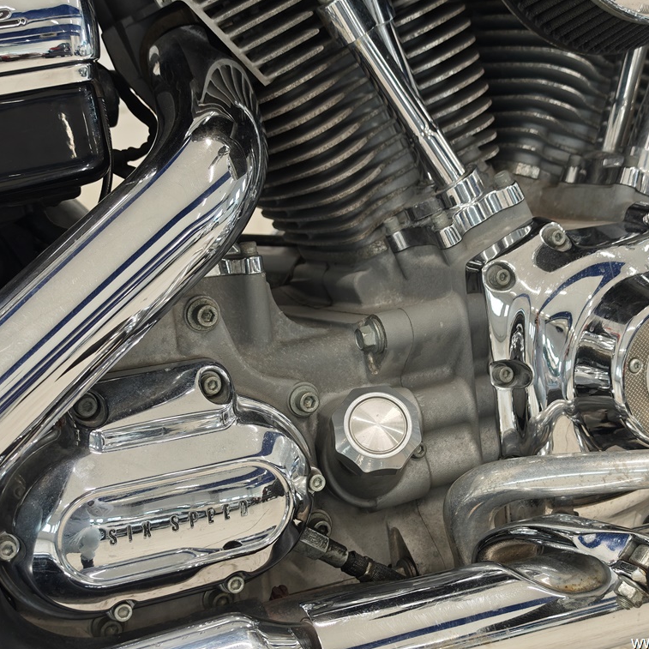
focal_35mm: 55
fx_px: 1167
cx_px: 396
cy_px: 324
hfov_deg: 31.0
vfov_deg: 31.1
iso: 145
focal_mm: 8.72
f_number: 2
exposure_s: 1/65.3
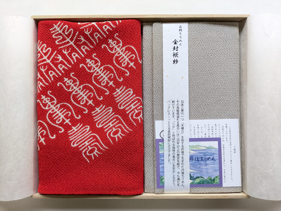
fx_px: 203
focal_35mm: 25
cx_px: 140
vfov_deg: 54.9
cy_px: 106
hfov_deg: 69.4
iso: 124
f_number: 1.89
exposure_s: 1/120
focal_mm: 5.43
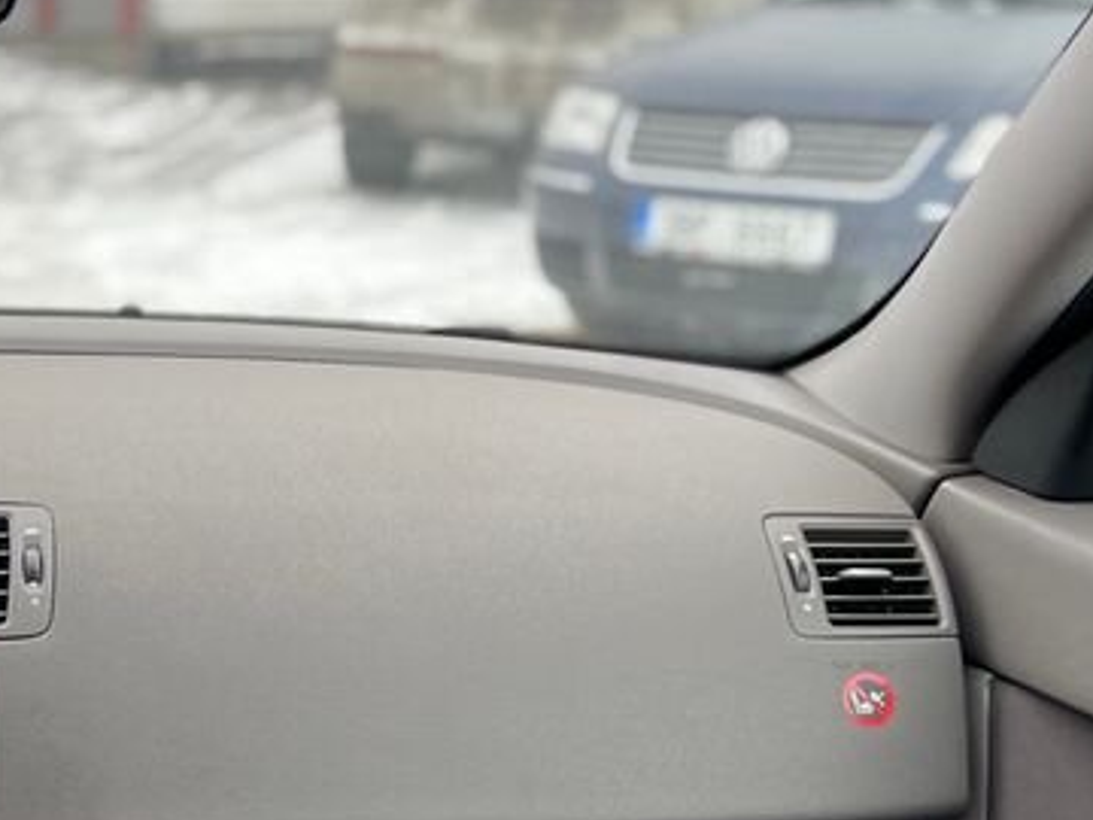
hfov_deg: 24.4
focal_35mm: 74
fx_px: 2337
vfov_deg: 19.2
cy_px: 859
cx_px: -140
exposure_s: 1/121
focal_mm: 5.1
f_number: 1.6
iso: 80
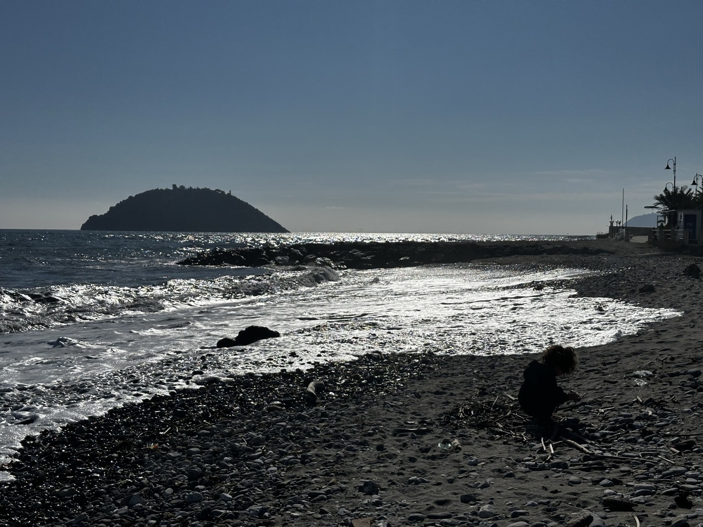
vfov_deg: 30.3
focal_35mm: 48
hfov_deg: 39.7
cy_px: 264
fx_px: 975
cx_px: 352
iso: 50
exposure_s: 1/29412
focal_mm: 6.86
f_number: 1.78
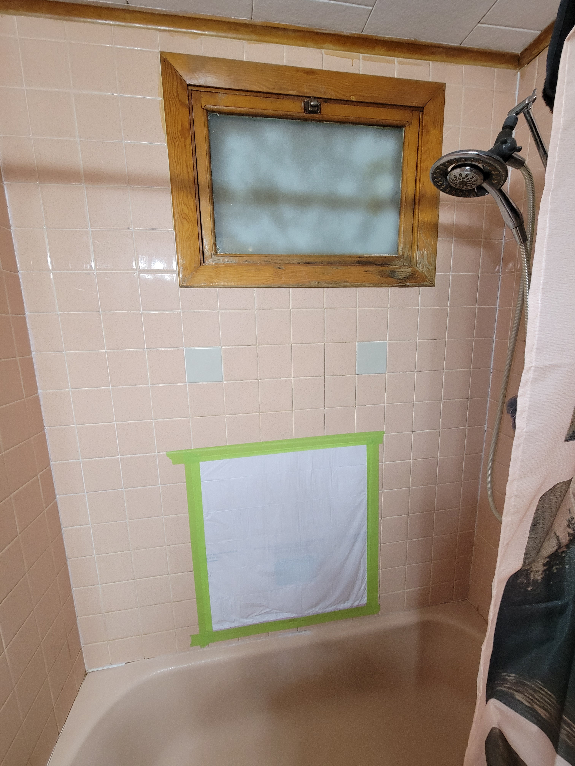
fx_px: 288
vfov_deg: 106.2
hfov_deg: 89.9
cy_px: 383
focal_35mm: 13
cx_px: 288
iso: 320
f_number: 2.2
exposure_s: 1/40
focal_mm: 2.2
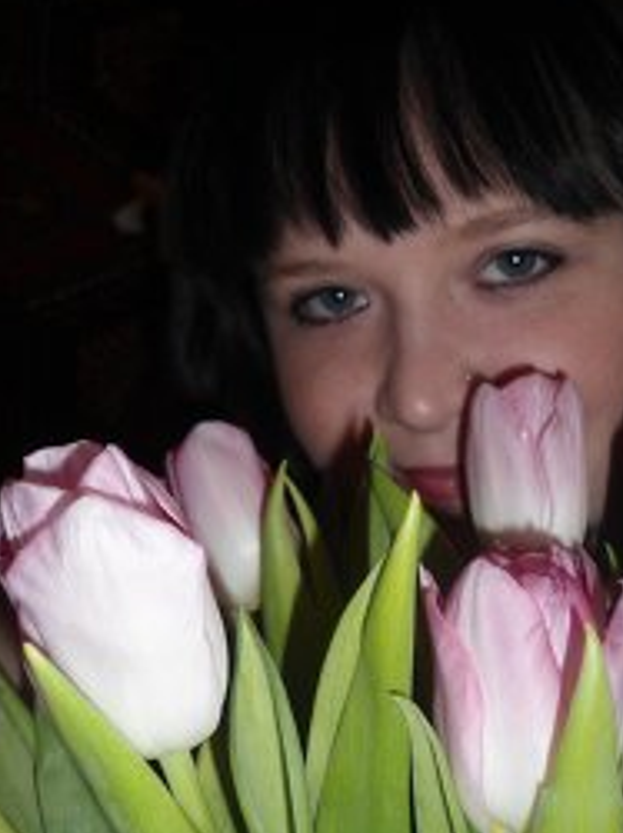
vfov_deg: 51.3
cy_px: 370
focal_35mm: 36
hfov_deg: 39.5
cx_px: 348
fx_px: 865
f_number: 8
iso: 80
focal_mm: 4.7
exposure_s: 1/30
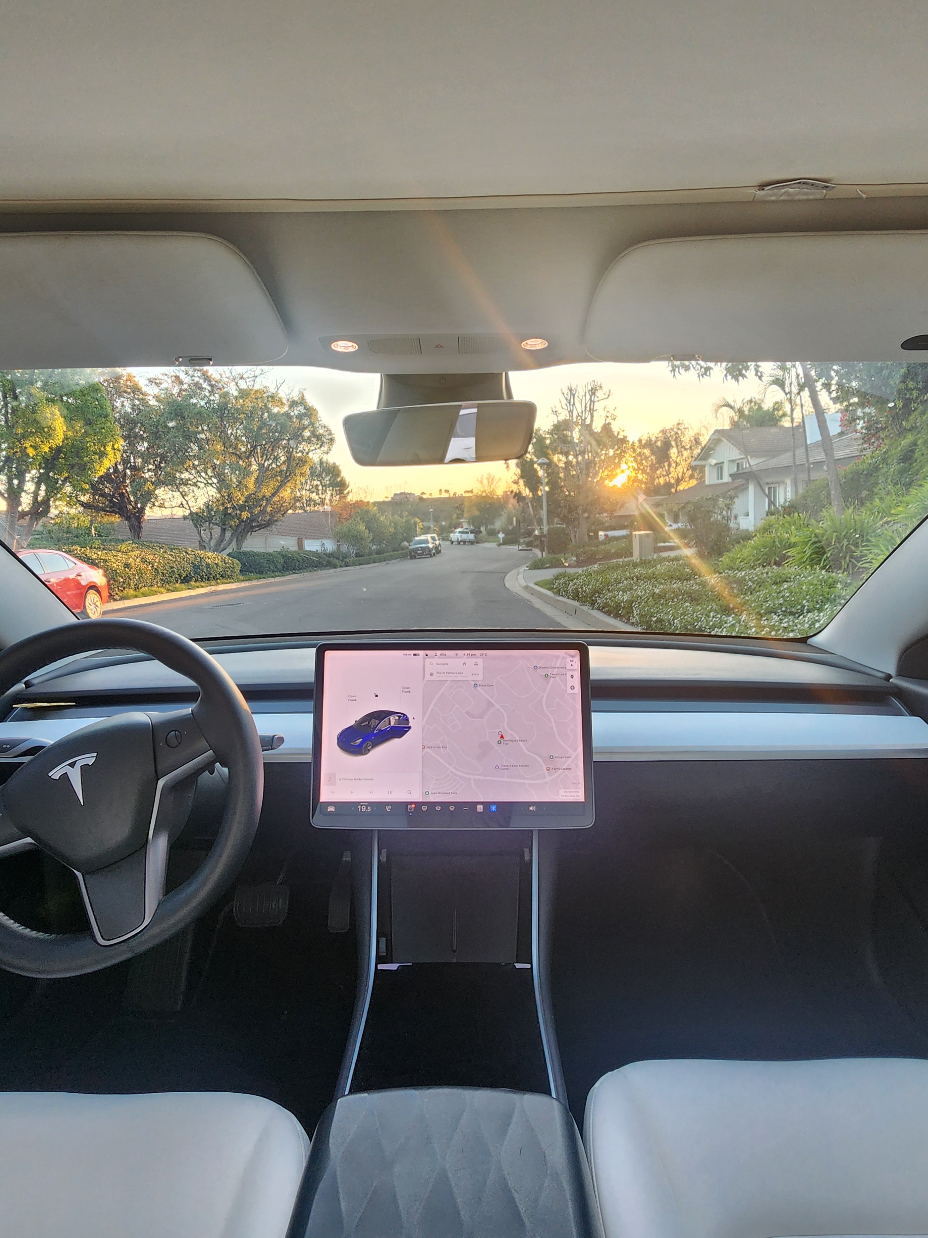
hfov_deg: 71.6
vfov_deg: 87.7
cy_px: 601
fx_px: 643
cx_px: 463
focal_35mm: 18
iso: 160
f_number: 2.2
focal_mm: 2.2
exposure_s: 1/60
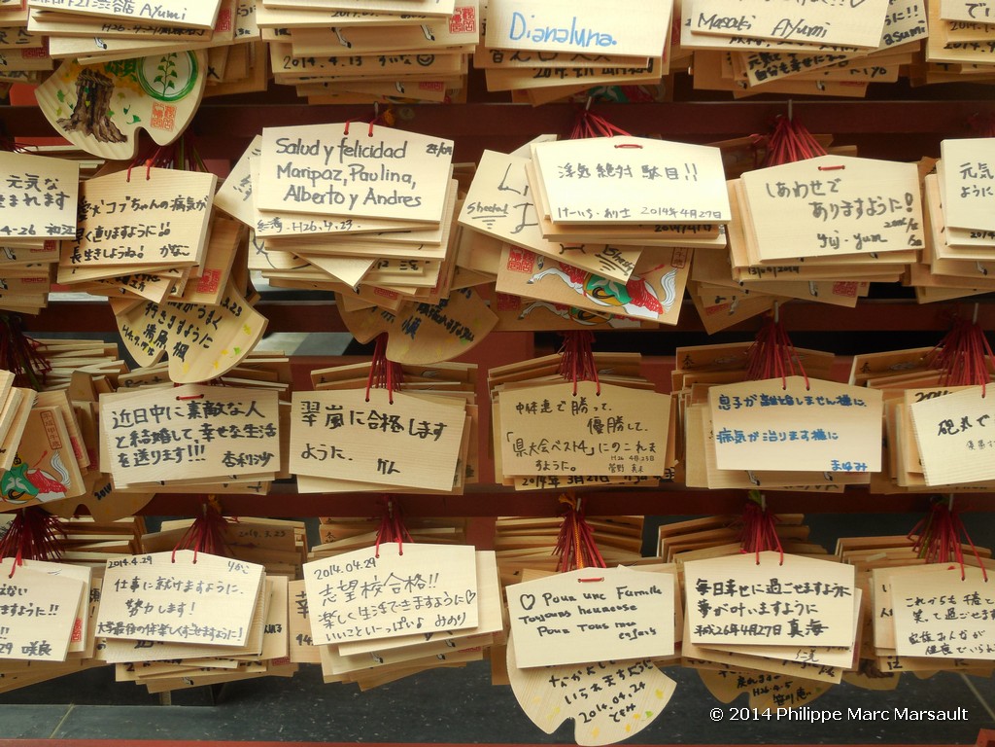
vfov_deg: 36.0
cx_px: 498
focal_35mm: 40
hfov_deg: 46.8
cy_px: 374
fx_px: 1150
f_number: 3.6
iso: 200
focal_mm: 7.1
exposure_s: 1/30
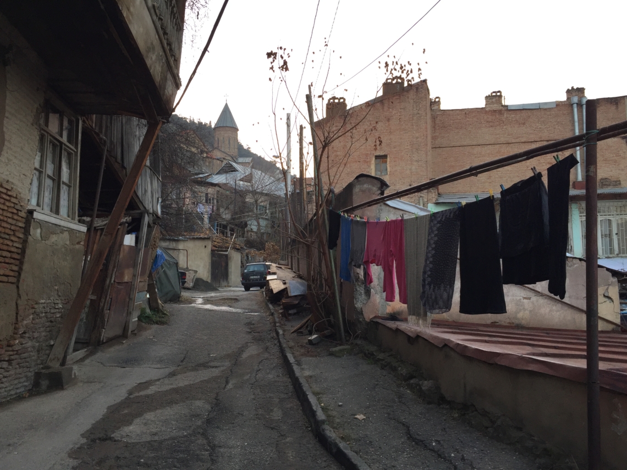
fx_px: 525
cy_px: 235
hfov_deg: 61.7
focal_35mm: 29
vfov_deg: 48.2
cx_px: 314
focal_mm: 4.15
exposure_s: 1/100
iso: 50
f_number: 2.2
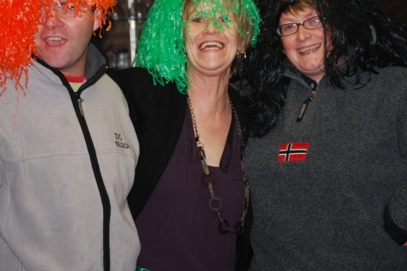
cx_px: 198
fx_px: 1195
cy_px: 101
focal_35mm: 106
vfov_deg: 13.0
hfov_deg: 19.3
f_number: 4
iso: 200
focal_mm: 55
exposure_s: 1/60
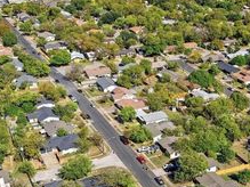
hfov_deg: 28.9
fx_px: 469
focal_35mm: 65
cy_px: 144
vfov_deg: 22.3
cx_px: 216
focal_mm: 8.7
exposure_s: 1/400
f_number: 1.8
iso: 130
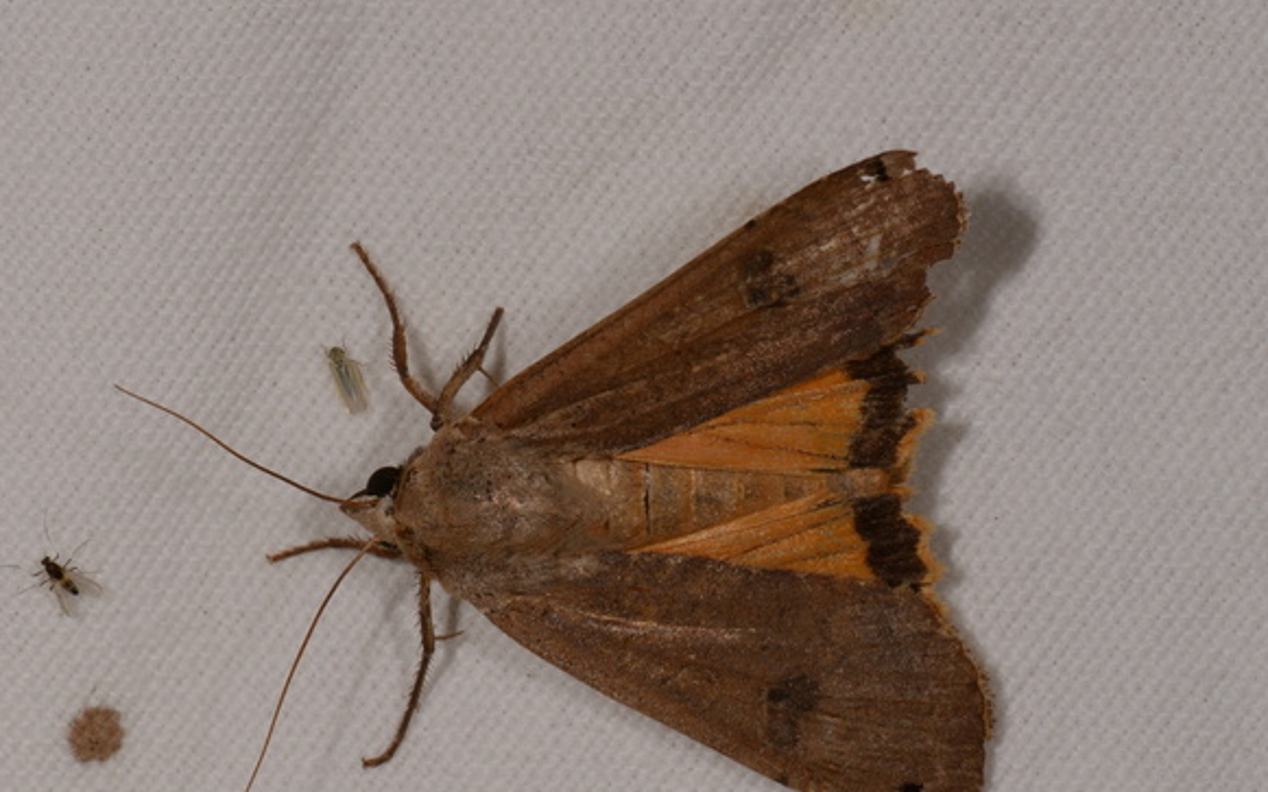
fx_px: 6105
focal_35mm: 177
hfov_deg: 11.9
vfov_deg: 7.4
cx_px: 707
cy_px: 476
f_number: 25
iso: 100
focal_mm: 85
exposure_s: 1/60
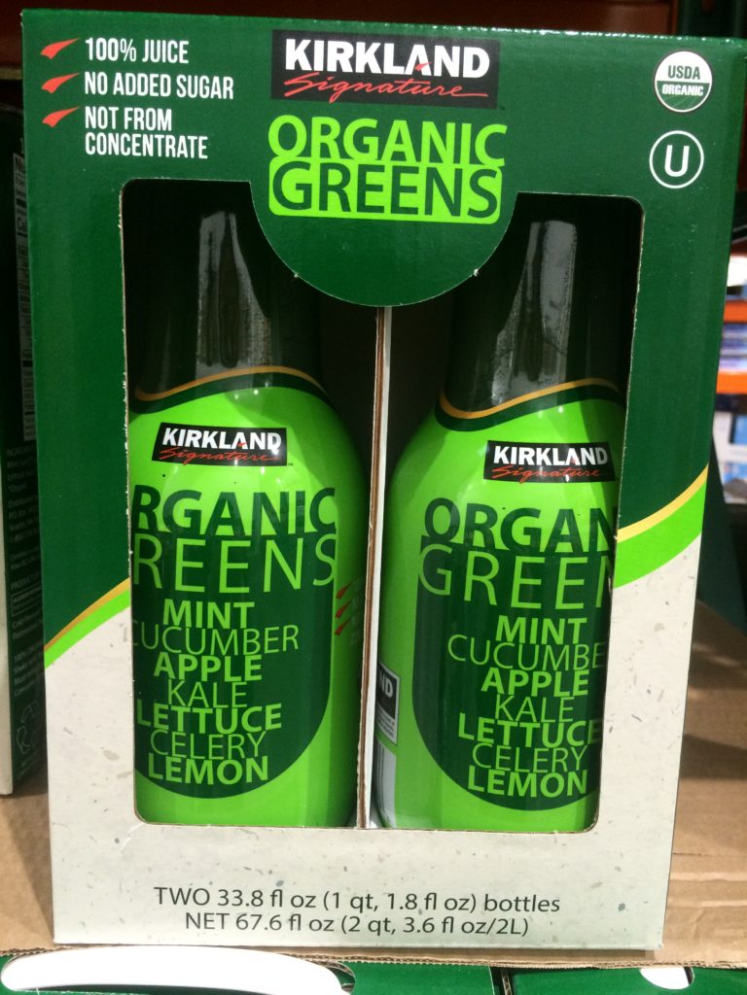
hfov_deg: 48.2
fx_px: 834
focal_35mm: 29
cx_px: 374
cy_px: 498
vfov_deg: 61.7
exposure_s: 1/30
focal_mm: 4.15
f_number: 2.2
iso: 160
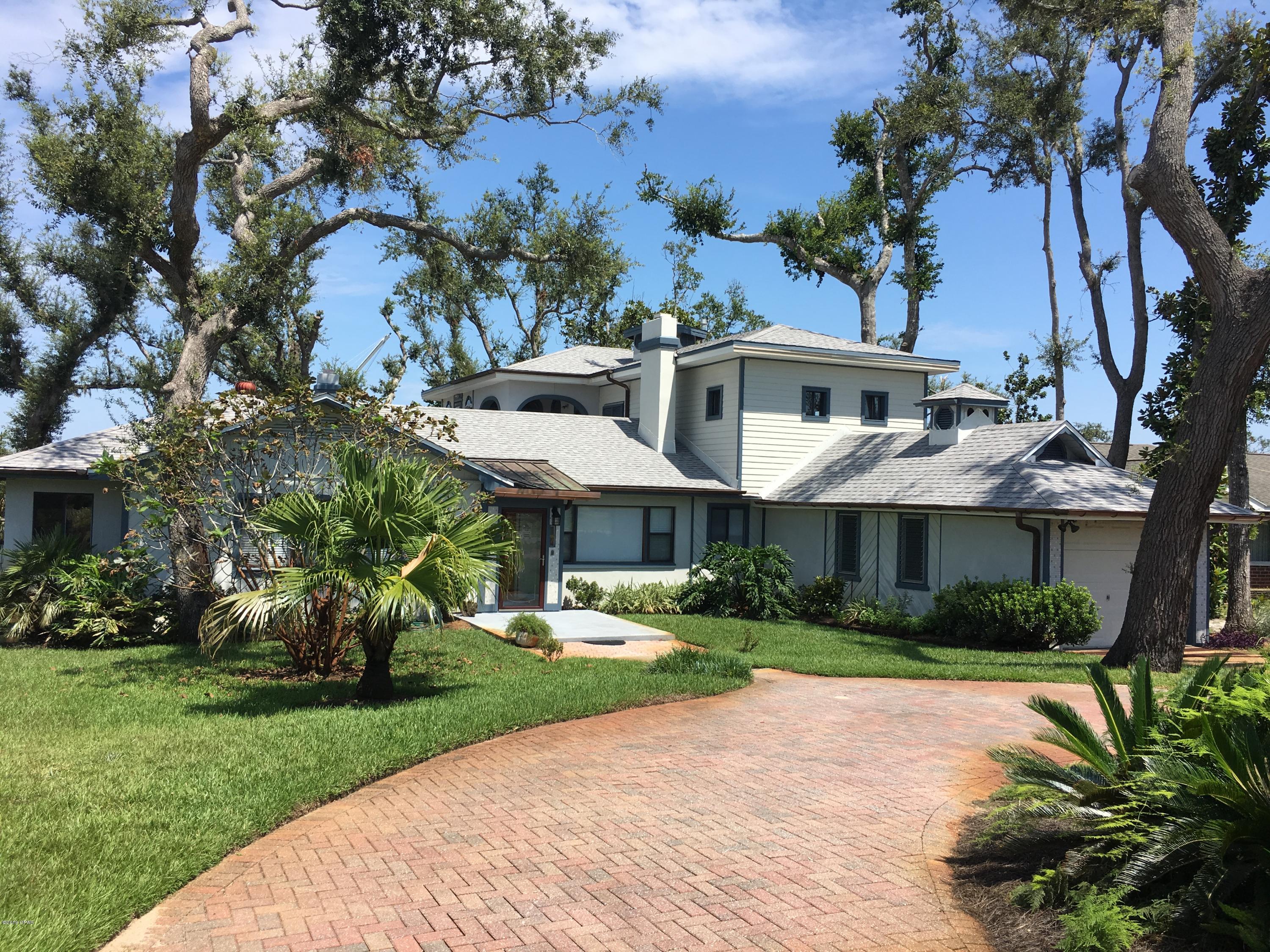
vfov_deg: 48.2
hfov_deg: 61.7
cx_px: 635
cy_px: 476
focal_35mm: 29
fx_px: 1064
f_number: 2.2
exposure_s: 1/1304
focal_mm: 4.15
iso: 25
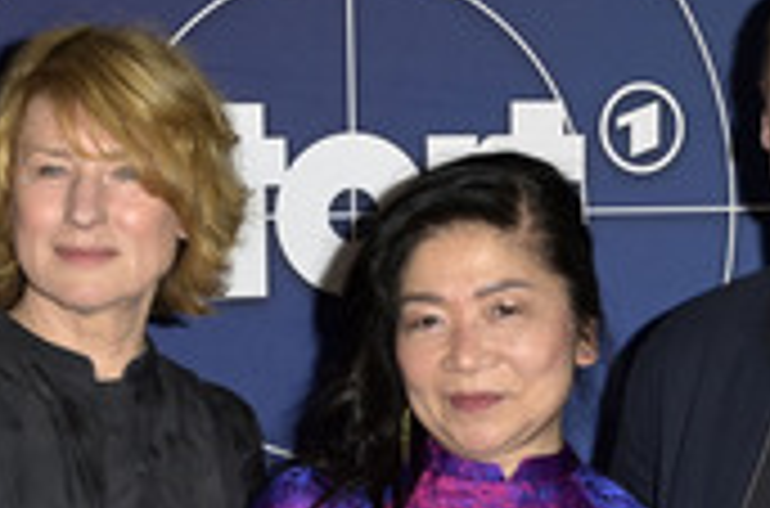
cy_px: 575
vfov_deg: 8.3
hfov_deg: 12.5
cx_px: 493
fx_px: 3498
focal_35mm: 164
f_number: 5.6
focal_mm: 62
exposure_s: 1/250
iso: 640
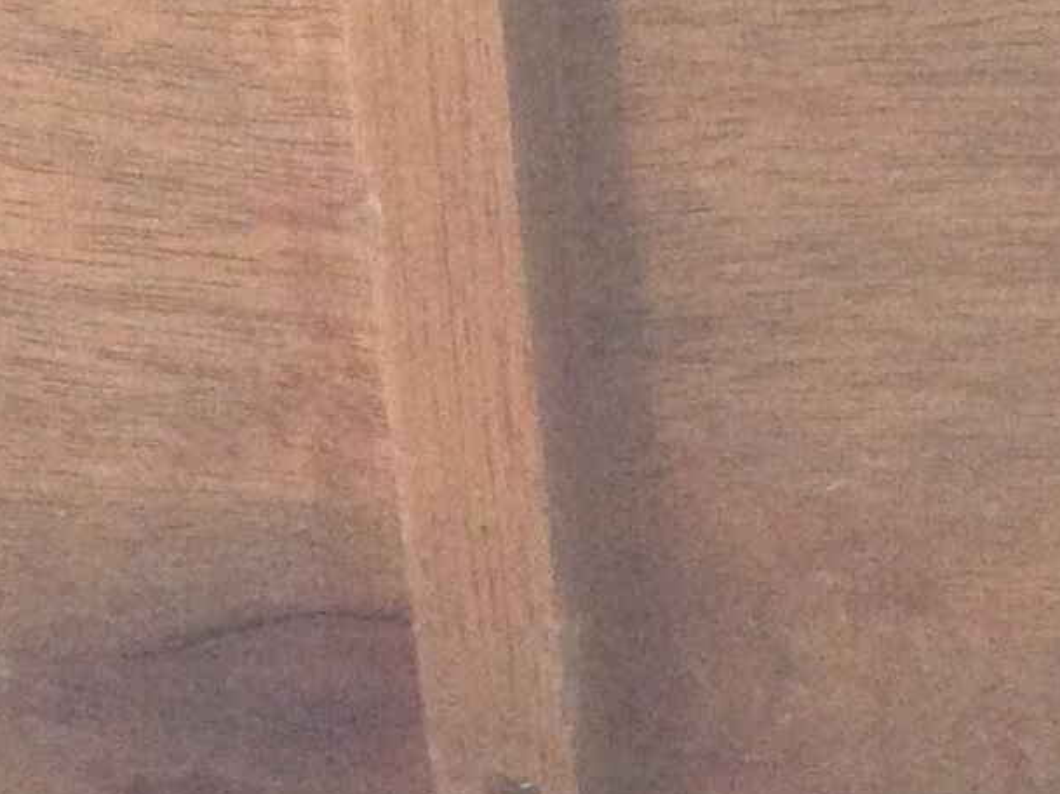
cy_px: 749
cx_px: 771
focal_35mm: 177
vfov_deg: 8.3
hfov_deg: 11.2
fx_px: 5417
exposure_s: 1/20
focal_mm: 4.12
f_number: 2.4
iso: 250
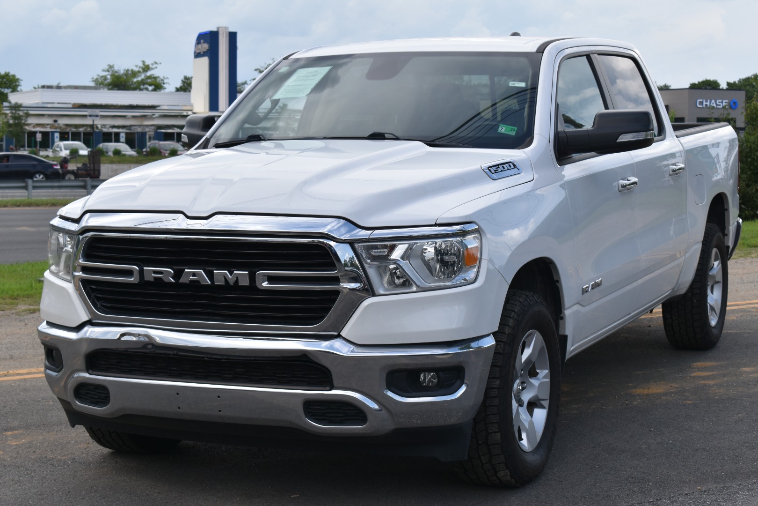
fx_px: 1516
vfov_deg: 18.9
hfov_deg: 28.1
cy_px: 253
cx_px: 379
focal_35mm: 72
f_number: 8
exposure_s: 1/250
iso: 200
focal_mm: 48
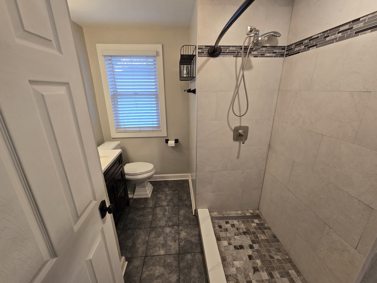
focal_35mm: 13
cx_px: 188
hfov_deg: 106.2
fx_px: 142
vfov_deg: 89.9
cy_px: 142
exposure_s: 1/60
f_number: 2.2
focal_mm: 2.2
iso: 125
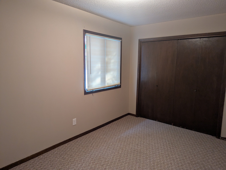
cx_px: 113
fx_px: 157
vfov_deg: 56.9
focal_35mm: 24
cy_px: 85
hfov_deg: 71.5
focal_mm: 6.81
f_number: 1.85
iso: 84
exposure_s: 1/24
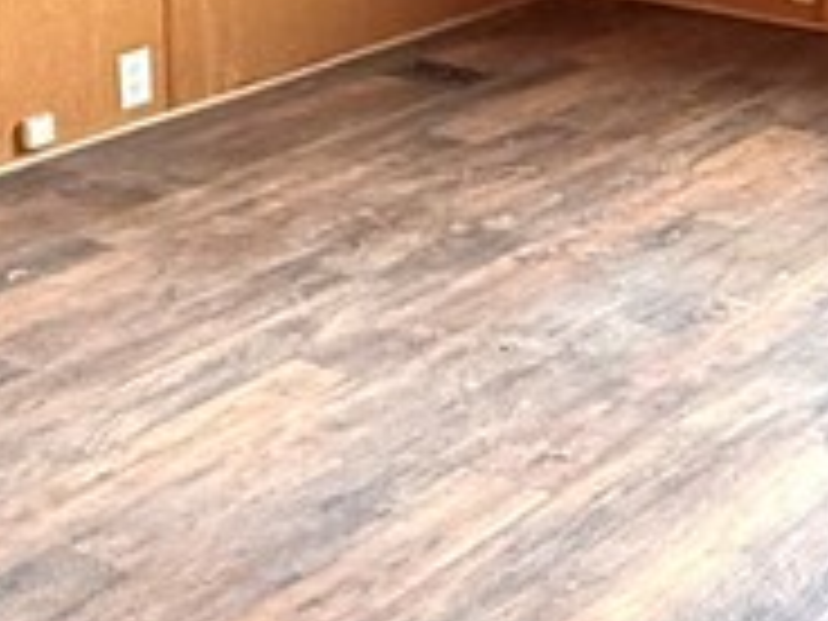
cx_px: 1022
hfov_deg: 22.8
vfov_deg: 16.7
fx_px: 1866
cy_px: -387
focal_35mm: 78
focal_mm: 2.22
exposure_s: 1/60
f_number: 2.2
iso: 400
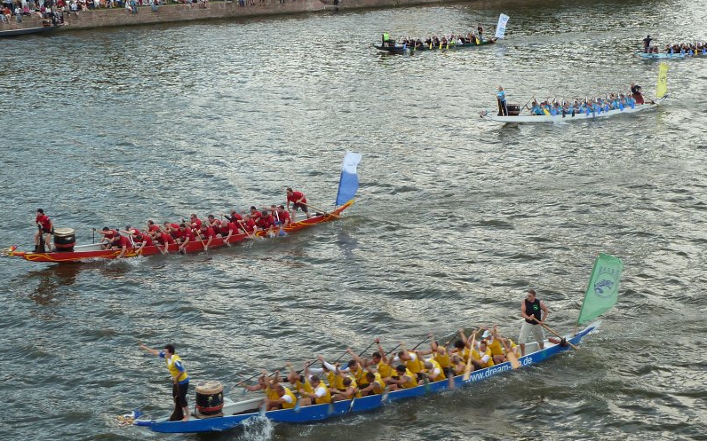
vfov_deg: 17.4
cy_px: 271
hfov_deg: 27.5
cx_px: 351
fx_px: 1445
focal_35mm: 75
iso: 80
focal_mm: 9.1
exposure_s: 1/60
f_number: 3.9
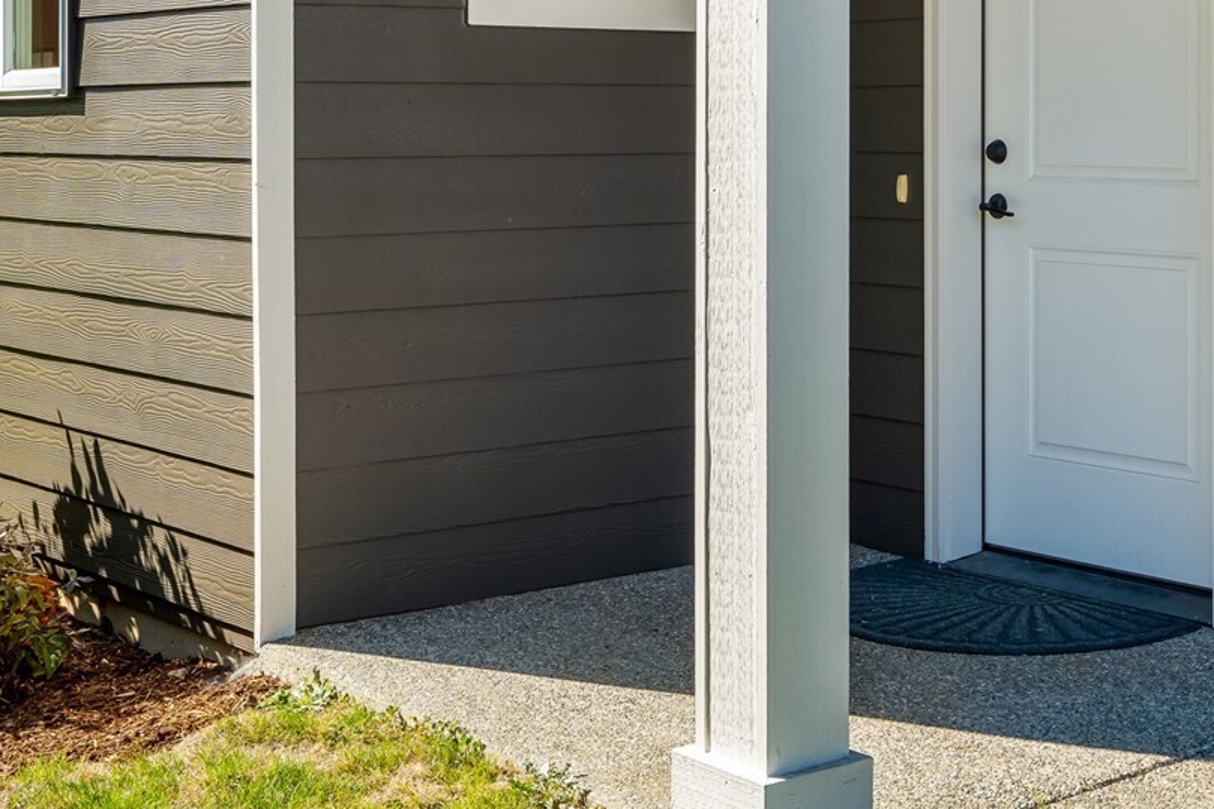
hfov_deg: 30.5
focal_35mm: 65
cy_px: 107
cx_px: 896
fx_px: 2191
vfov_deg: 20.6
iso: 400
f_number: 9
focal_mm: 31
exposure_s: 1/250
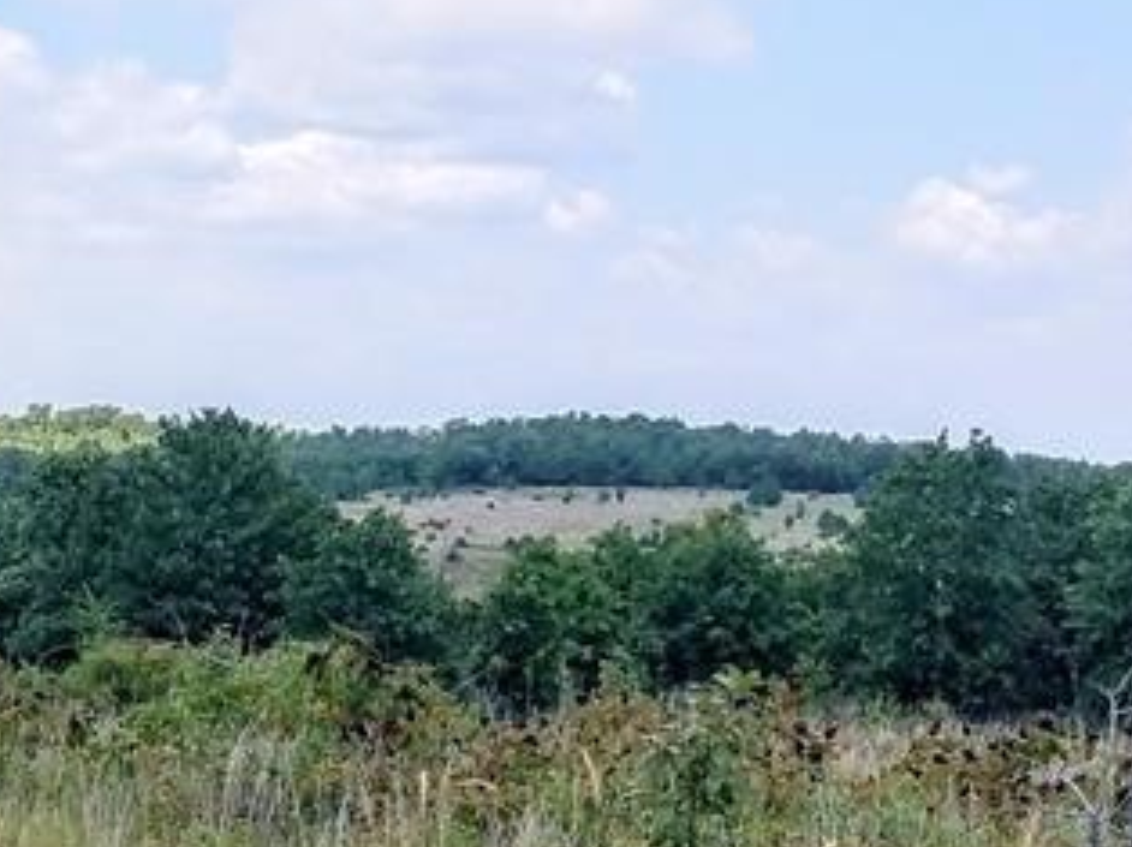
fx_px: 1732
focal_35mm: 53
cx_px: 119
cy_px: 490
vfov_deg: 27.5
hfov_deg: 34.3
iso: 50
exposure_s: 1/2480
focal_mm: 4.2
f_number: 1.7
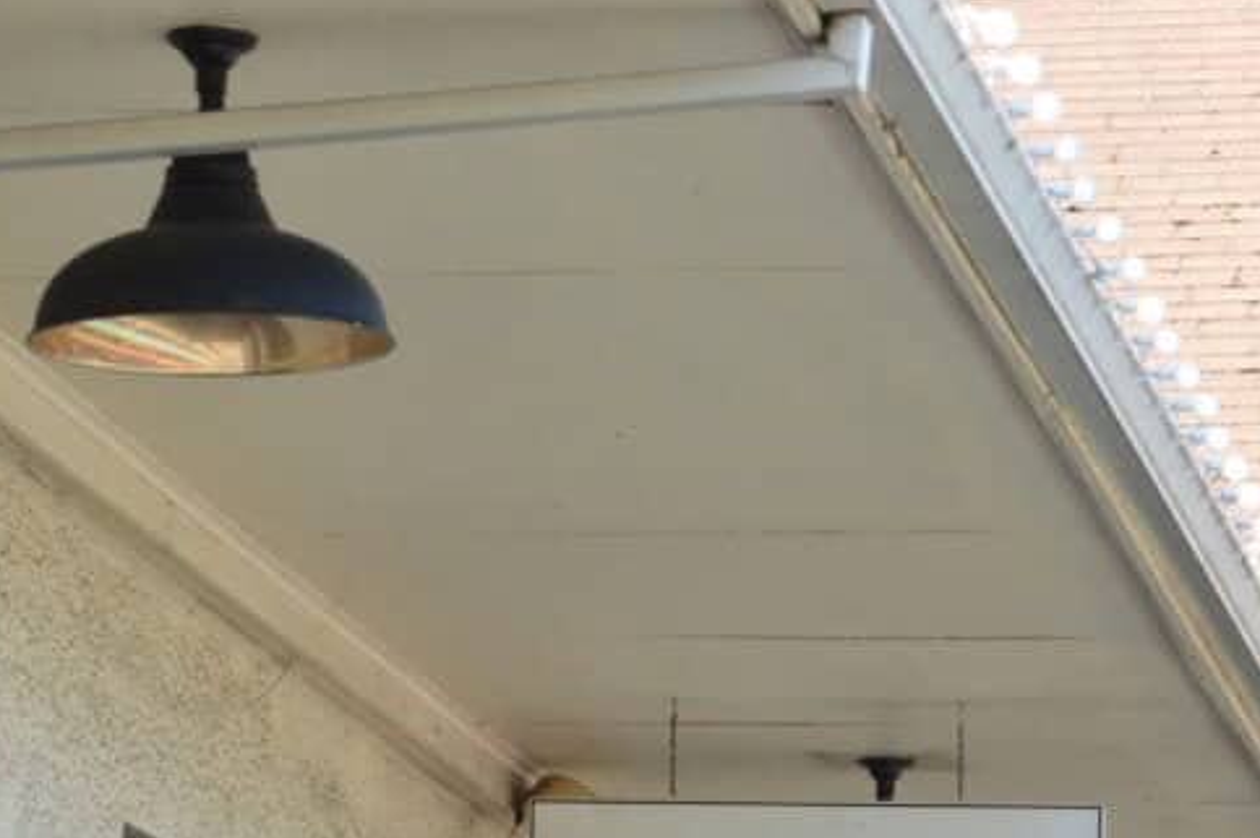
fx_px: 8007
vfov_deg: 6.0
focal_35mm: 229
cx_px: 845
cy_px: 876
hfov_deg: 9.0
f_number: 9
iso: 400
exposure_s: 1/160
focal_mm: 72
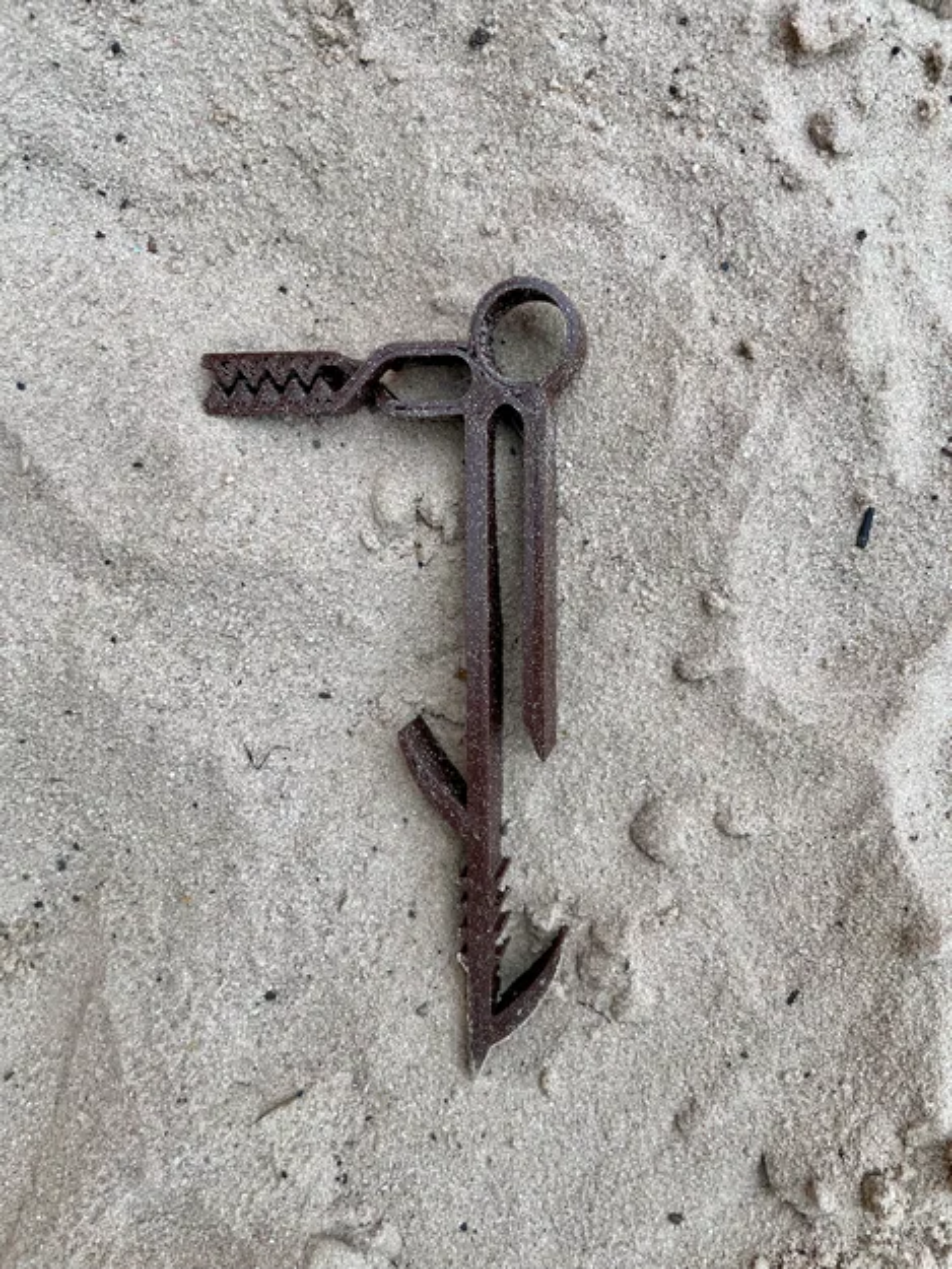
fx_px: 953
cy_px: 634
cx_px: 476
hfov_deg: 53.1
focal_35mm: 26
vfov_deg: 67.3
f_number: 1.6
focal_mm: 4.2
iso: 32
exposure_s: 1/286
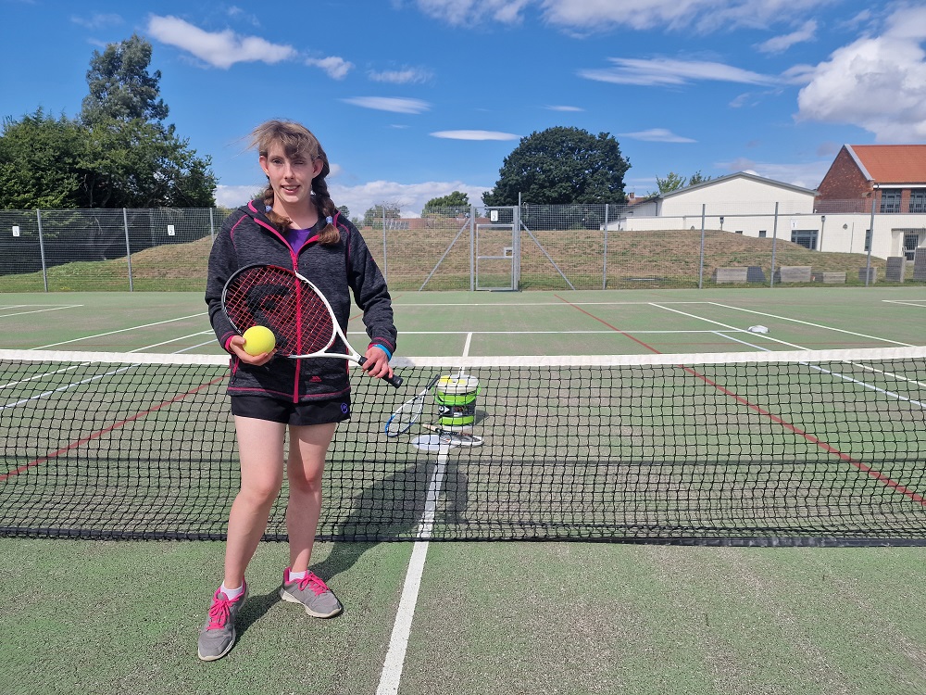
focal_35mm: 23
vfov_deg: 58.9
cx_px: 463
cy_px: 348
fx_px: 615
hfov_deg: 73.9
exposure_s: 1/1532
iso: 50
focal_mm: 6.4
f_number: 1.8
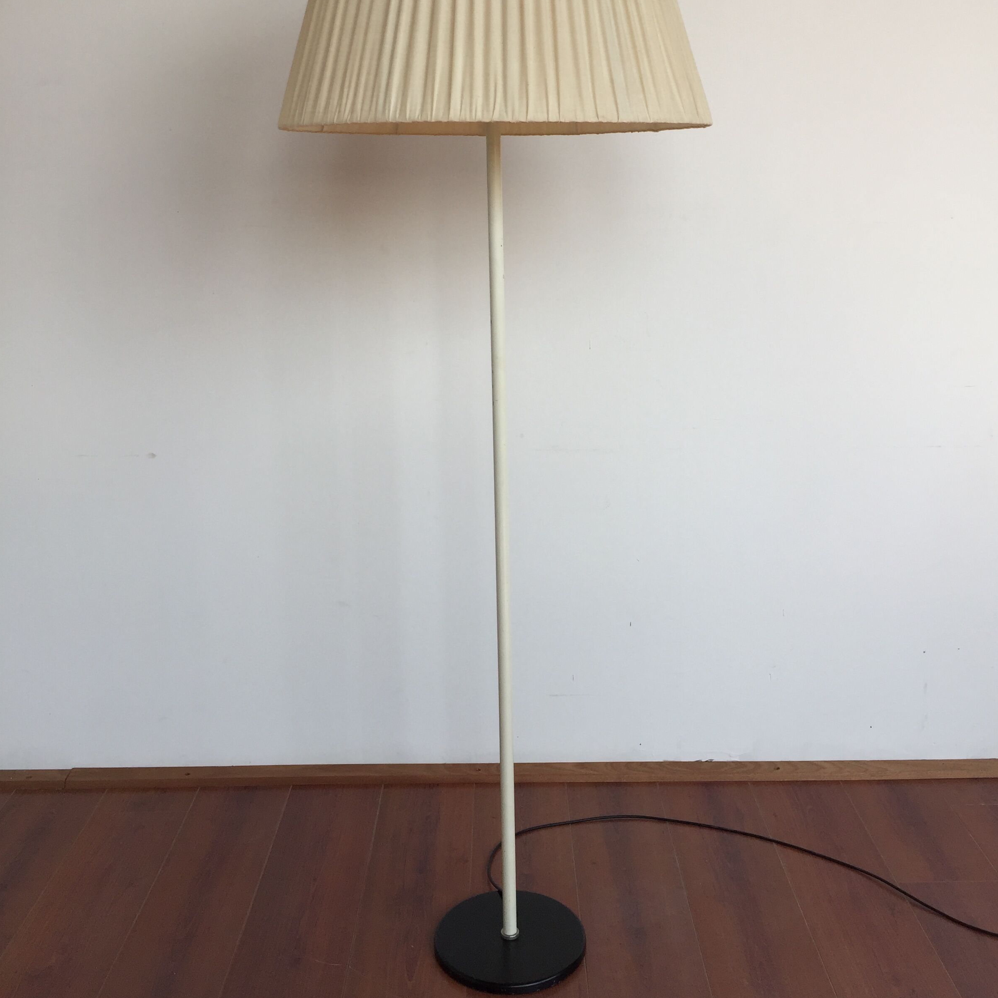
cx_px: 509
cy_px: 361
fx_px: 1142
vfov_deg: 46.7
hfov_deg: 47.2
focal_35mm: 35
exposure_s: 1/507
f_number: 2.2
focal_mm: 4.15
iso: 32
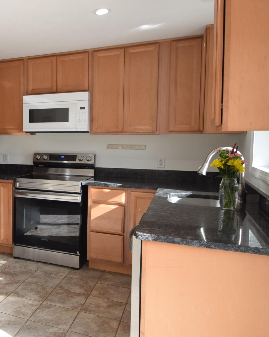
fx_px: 323
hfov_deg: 39.7
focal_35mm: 32
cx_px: -1
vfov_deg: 54.9
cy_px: 153
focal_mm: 11.5
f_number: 6.3
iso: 400
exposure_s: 1/160
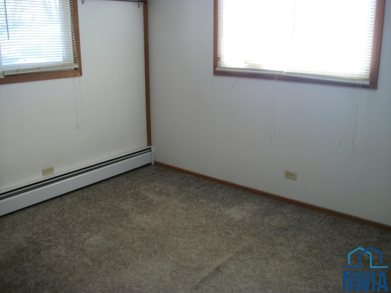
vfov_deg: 44.2
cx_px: 196
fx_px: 361
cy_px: 146
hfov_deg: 56.8
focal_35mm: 32
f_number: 2.9
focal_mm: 5.7
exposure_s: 1/40
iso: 80
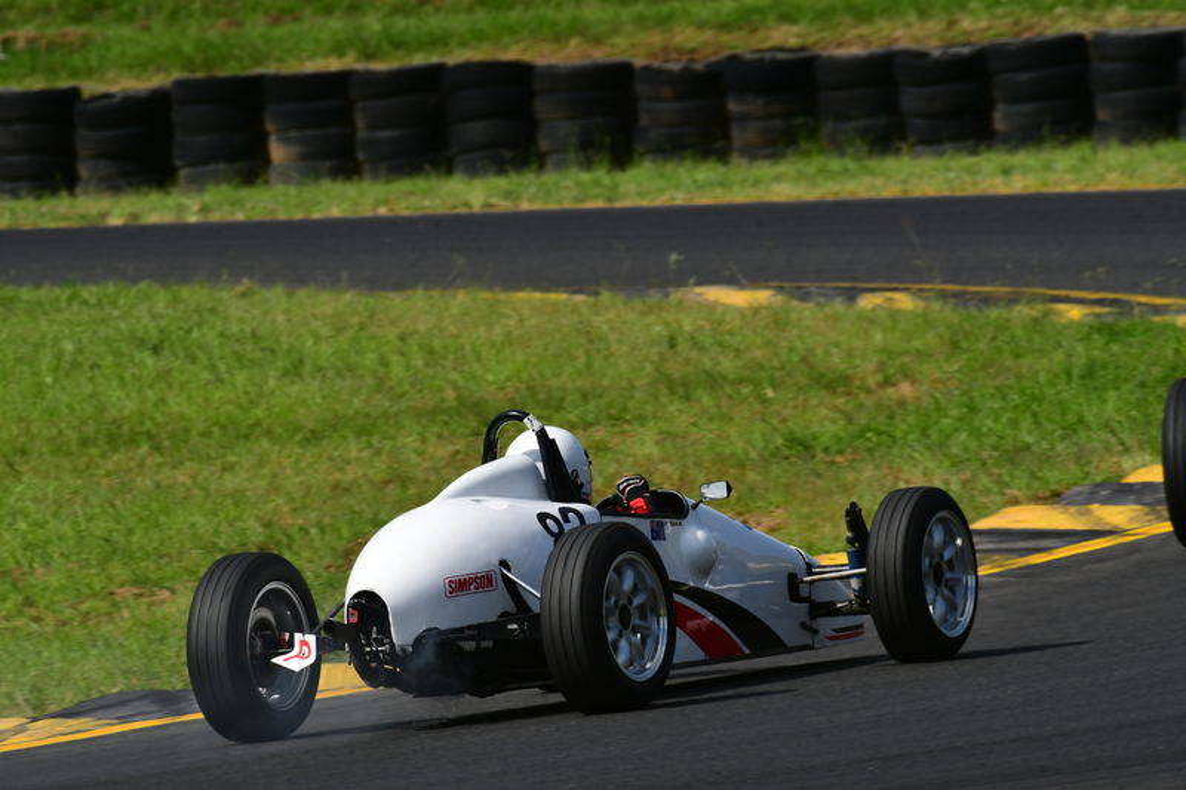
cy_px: 395
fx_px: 23714
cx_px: 593
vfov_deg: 1.9
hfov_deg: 2.9
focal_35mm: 720
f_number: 11
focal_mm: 480
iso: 250
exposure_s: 1/640
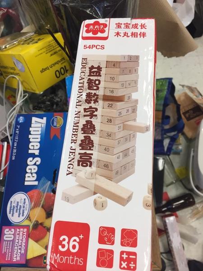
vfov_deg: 61.7
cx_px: 102
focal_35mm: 29
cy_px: 136
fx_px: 227
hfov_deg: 48.2
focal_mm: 4.15
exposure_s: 1/30
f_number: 2.2
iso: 40
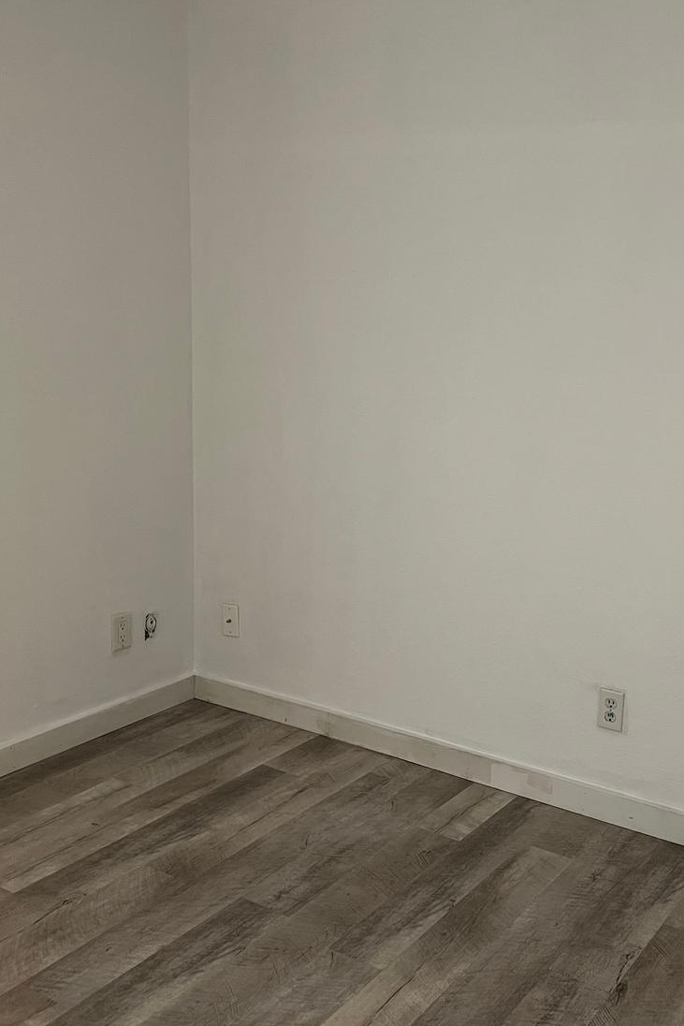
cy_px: 514
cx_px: 470
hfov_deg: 35.5
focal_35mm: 37
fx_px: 1054
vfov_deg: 51.9
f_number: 1.5
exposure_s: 1/60
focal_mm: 5.7
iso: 320
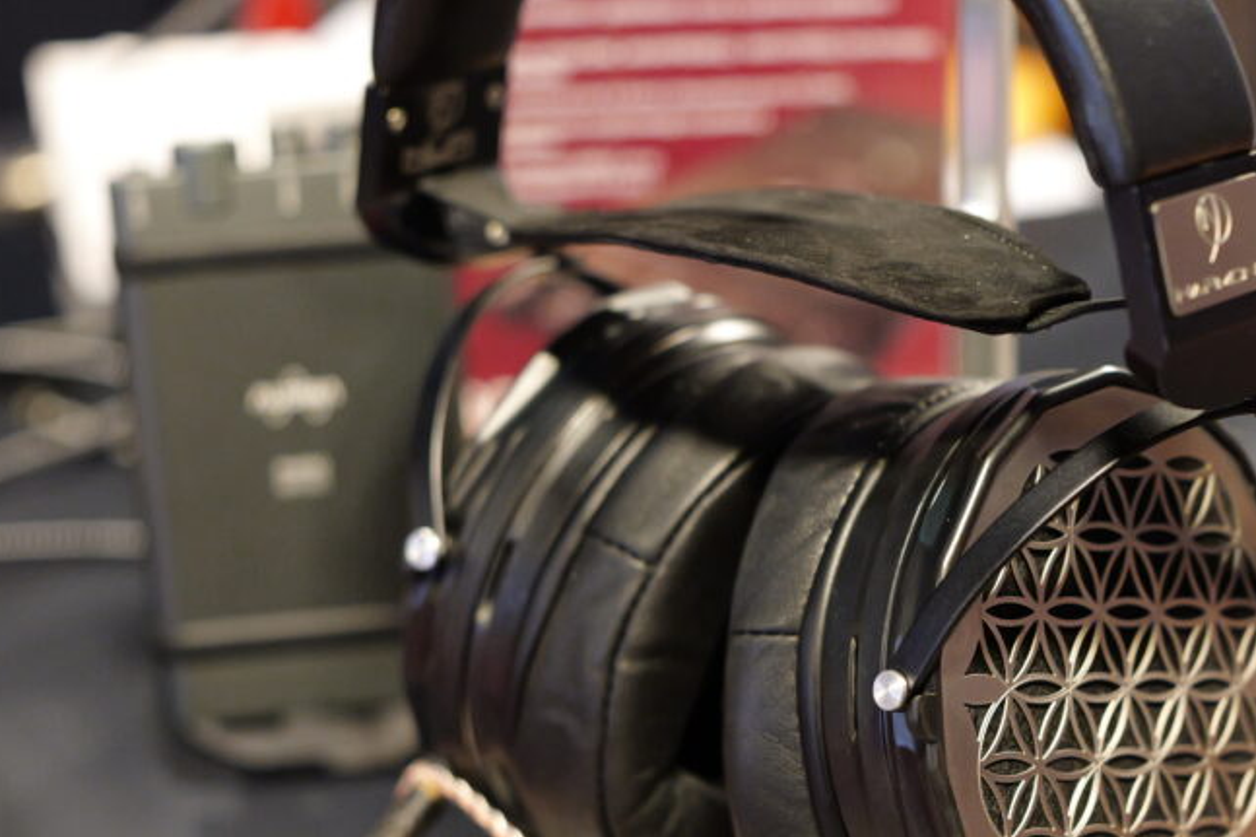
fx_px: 3313
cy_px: 615
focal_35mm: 95
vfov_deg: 14.3
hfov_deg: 21.4
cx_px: 732
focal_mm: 60
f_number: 2.8
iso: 6400
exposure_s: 1/60
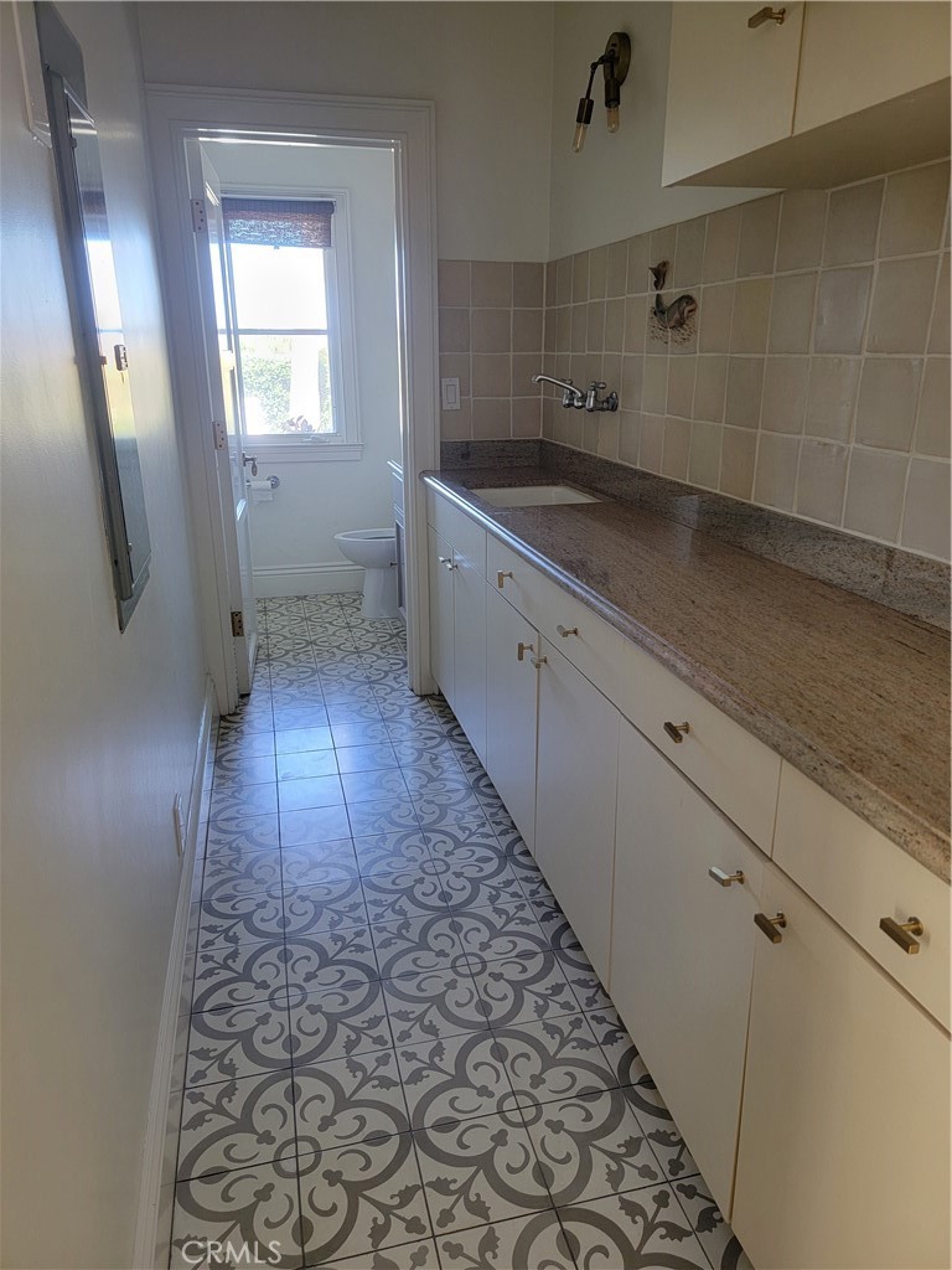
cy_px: 635
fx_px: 880
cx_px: 476
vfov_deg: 71.6
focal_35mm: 24
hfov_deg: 56.8
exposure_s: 1/39
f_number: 1.8
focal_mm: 6.7
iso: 250
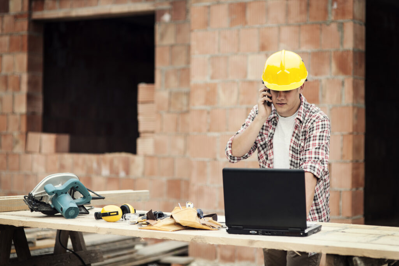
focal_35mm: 85
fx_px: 942
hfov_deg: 23.9
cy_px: 133
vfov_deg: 16.1
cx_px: 200
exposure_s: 1/320
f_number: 2.2
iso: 100
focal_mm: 85
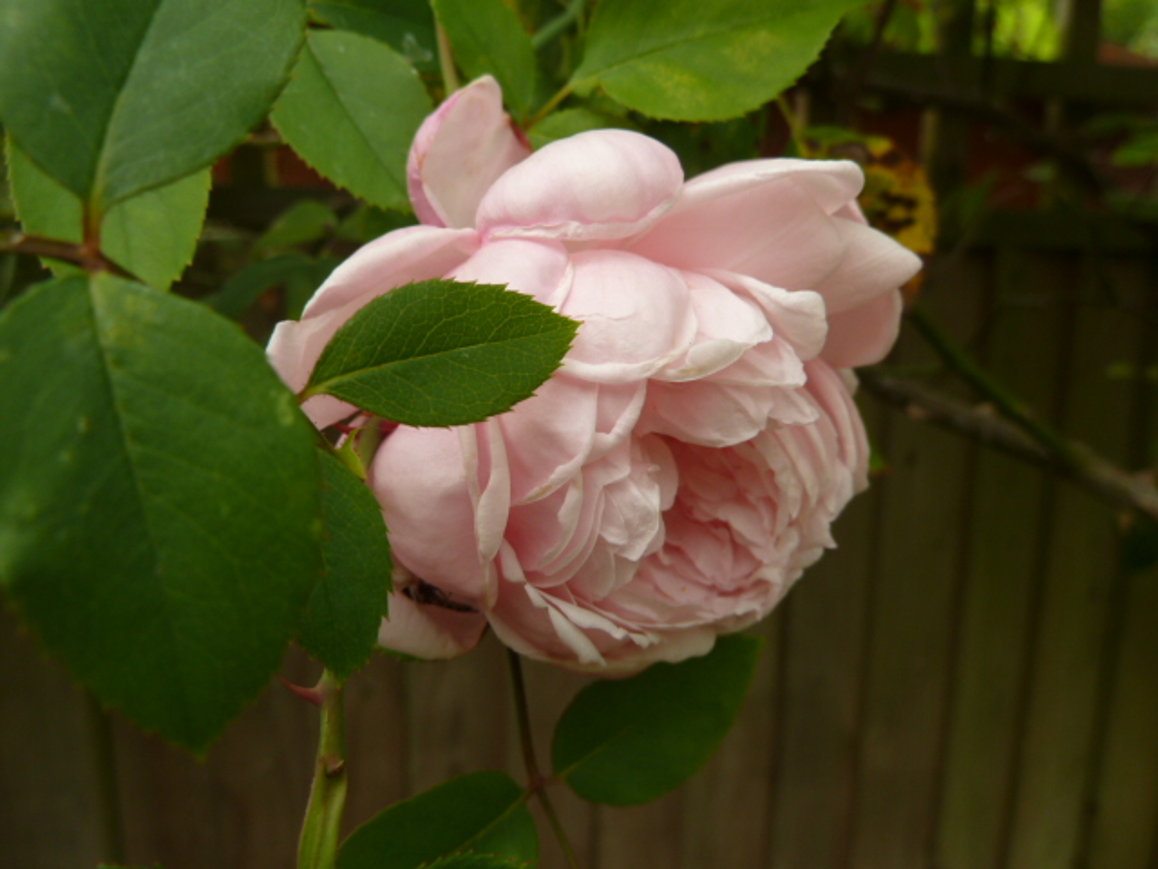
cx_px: 579
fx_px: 836
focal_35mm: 25
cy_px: 434
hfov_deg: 69.4
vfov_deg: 54.9
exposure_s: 1/60
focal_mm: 4.1
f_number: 3.3
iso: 80
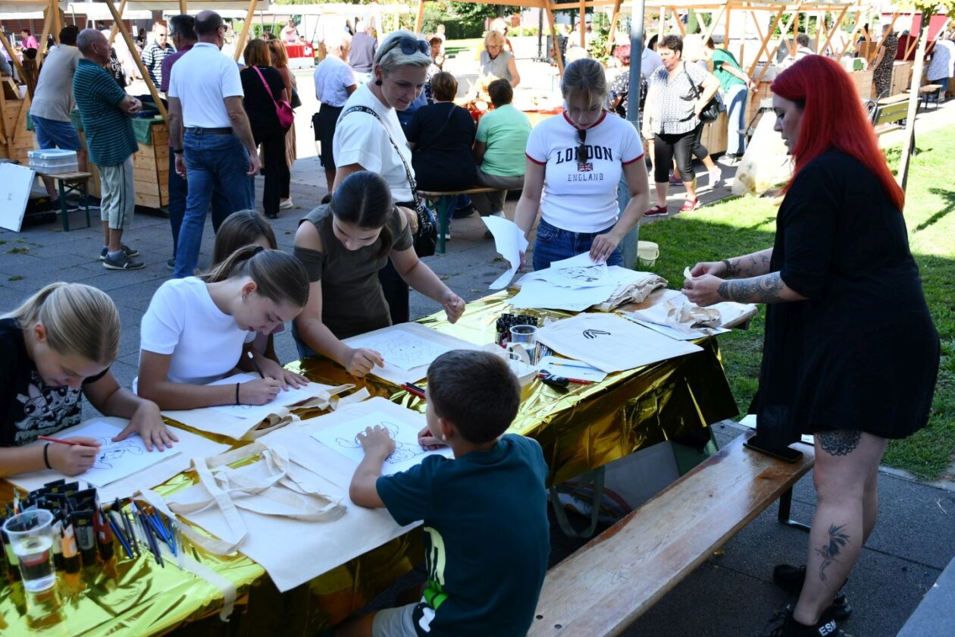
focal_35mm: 34
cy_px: 318
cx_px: 478
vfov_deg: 38.9
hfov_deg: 55.8
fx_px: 902
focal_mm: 23
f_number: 5.6
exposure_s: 1/250
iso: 250
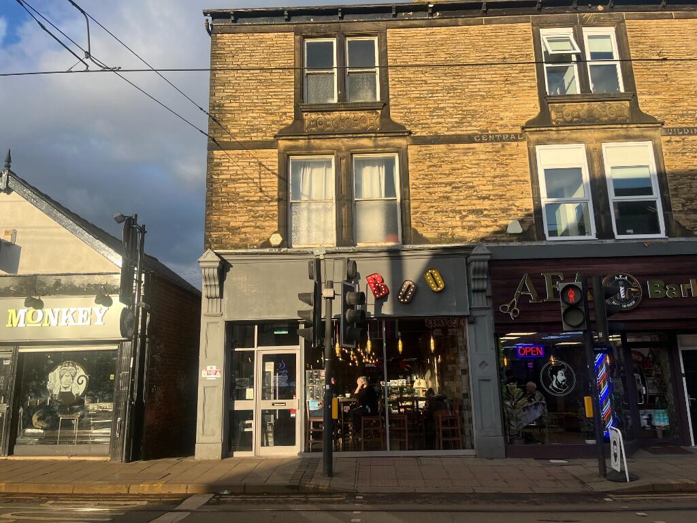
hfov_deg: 67.3
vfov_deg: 53.1
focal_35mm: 26
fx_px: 524
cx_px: 348
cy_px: 262
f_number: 1.6
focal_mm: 5.1
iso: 50
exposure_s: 1/1802
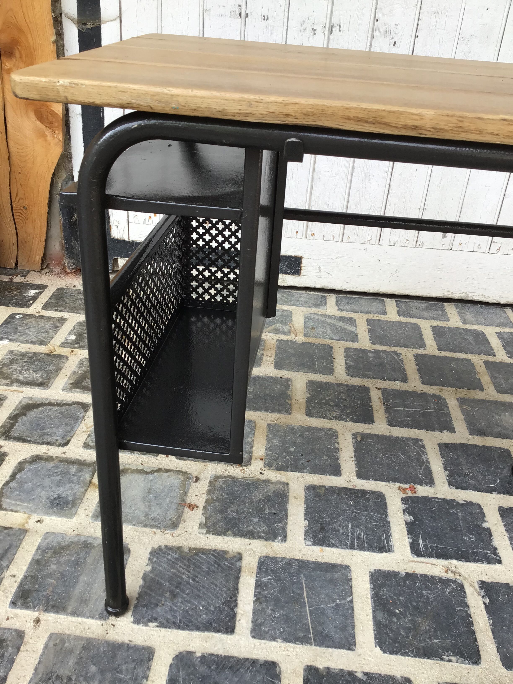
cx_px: 256
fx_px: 613
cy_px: 342
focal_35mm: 31
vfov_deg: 58.4
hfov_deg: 45.4
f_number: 2.4
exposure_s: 1/130
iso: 25
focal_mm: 3.3
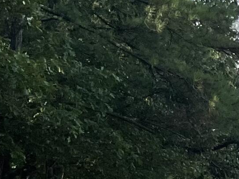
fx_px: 1098
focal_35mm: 159
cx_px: 559
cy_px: 314
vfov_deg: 9.0
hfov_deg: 10.7
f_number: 1.8
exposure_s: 1/1035
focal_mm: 3
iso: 16
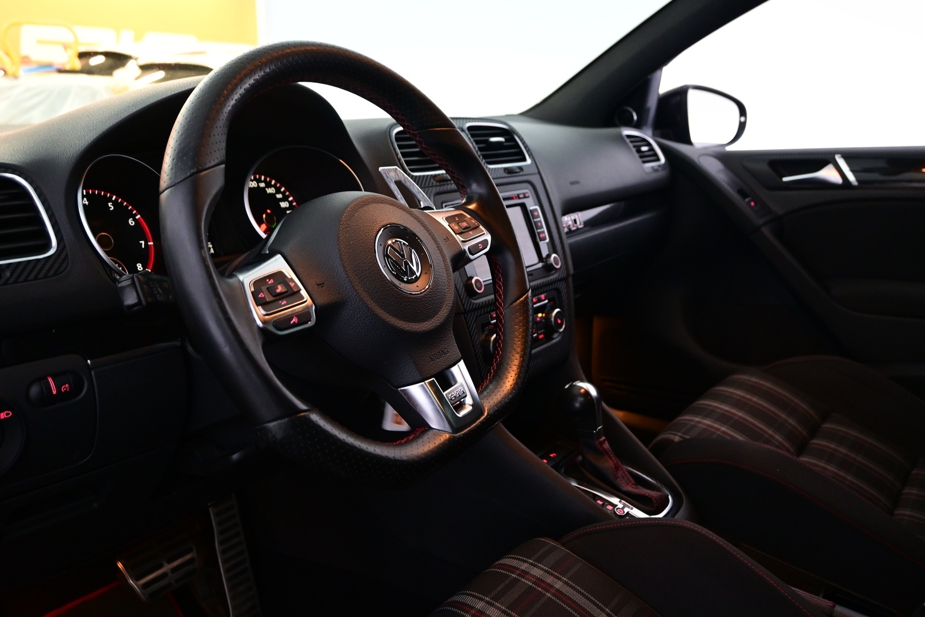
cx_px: 462
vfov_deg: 42.6
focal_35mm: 31
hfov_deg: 60.7
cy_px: 308
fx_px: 790
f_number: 3.8
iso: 1600
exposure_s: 1/30
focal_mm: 20.5
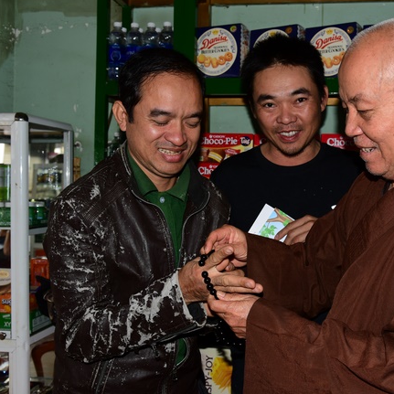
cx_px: 272
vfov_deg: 40.9
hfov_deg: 40.3
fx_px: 528
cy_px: 197
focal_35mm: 41
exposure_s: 1/80
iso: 400
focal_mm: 32
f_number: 5.6
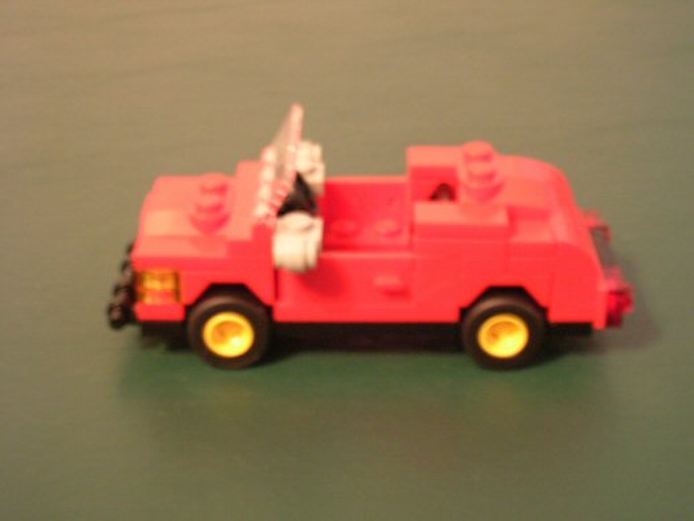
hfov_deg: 29.4
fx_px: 1324
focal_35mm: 66
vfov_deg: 22.3
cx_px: 347
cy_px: 260
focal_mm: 11
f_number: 3.8
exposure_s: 1/1.3
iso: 200
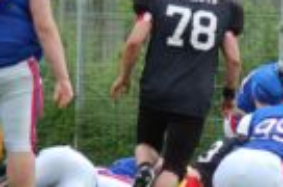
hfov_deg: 3.1
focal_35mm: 674
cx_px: 215
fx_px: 5283
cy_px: 121
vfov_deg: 2.0
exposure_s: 1/1000
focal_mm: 135
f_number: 4.5
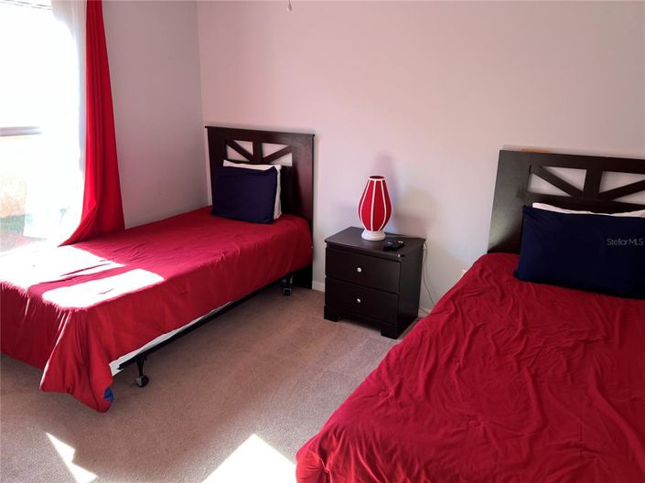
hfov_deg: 67.3
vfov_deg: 53.0
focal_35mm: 26
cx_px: 322
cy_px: 242
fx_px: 484
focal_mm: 5.7
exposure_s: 1/121
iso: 80
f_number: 1.5
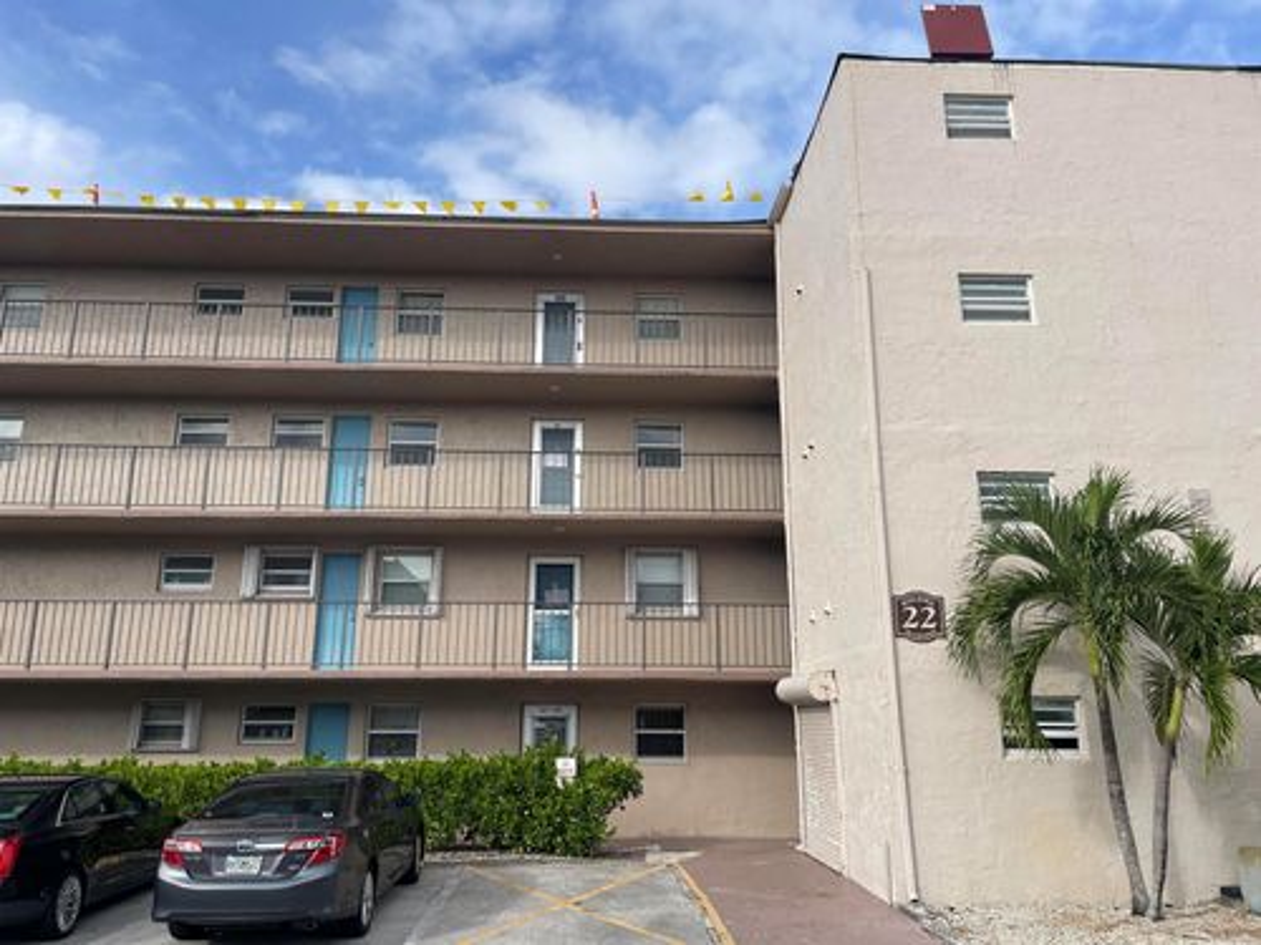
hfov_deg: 67.3
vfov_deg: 53.1
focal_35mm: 26
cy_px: 472
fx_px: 947
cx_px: 630
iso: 32
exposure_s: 1/2747
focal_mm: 4.2
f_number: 1.6
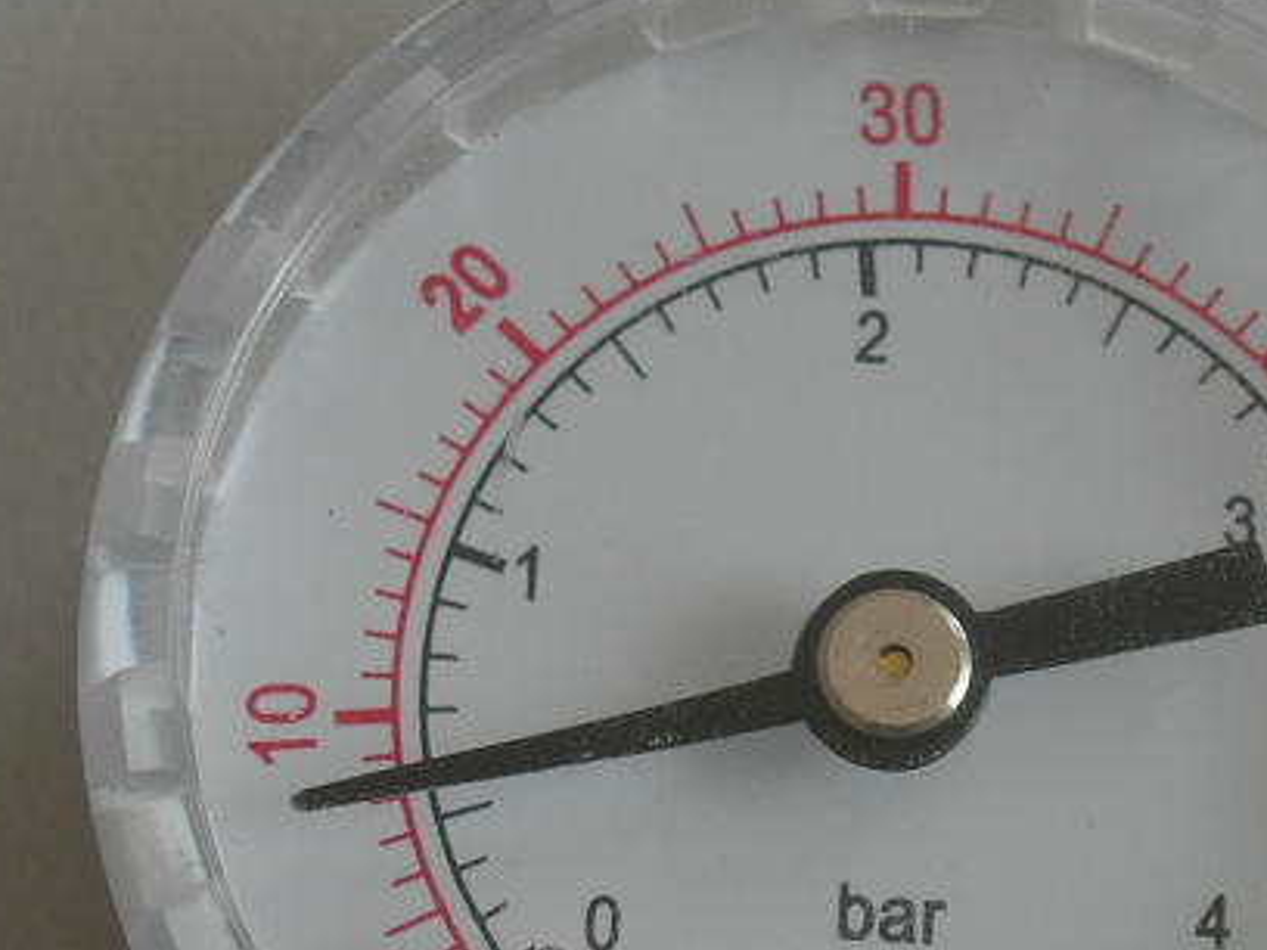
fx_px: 5600
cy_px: 655
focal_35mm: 153
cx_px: 851
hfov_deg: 12.9
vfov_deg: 9.7
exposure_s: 1/15.5
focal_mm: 12.7
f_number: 3.5
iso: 64
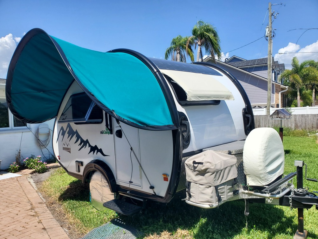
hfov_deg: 67.3
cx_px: 159
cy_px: 120
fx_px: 239
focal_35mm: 26
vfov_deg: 53.1
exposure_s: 1/1297
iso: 50
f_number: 2.4
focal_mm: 4.3
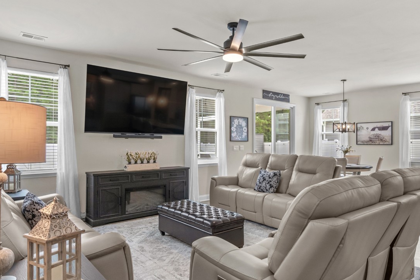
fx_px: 280
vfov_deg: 53.1
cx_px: 227
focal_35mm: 24
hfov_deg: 73.6
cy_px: 140
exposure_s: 1/15
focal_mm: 16
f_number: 8
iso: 640
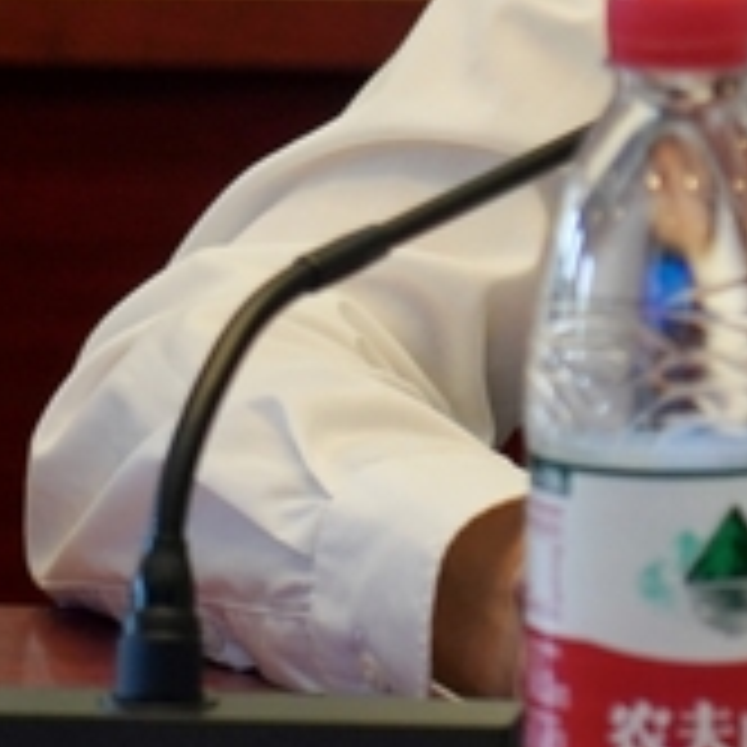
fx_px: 13111
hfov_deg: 3.2
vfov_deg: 3.3
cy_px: -313
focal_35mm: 537
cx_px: 1494
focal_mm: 105
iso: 800
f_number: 4
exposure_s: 1/200
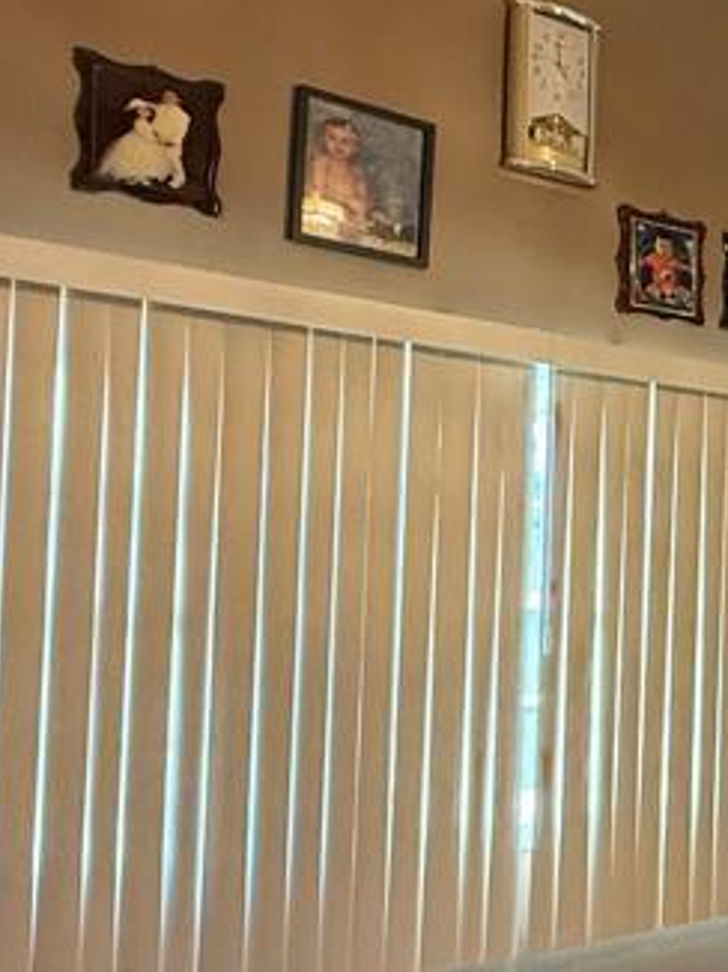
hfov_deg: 24.3
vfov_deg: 42.8
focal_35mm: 44
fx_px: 1235
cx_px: 1137
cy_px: 567
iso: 500
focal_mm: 2.22
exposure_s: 1/60
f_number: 2.2
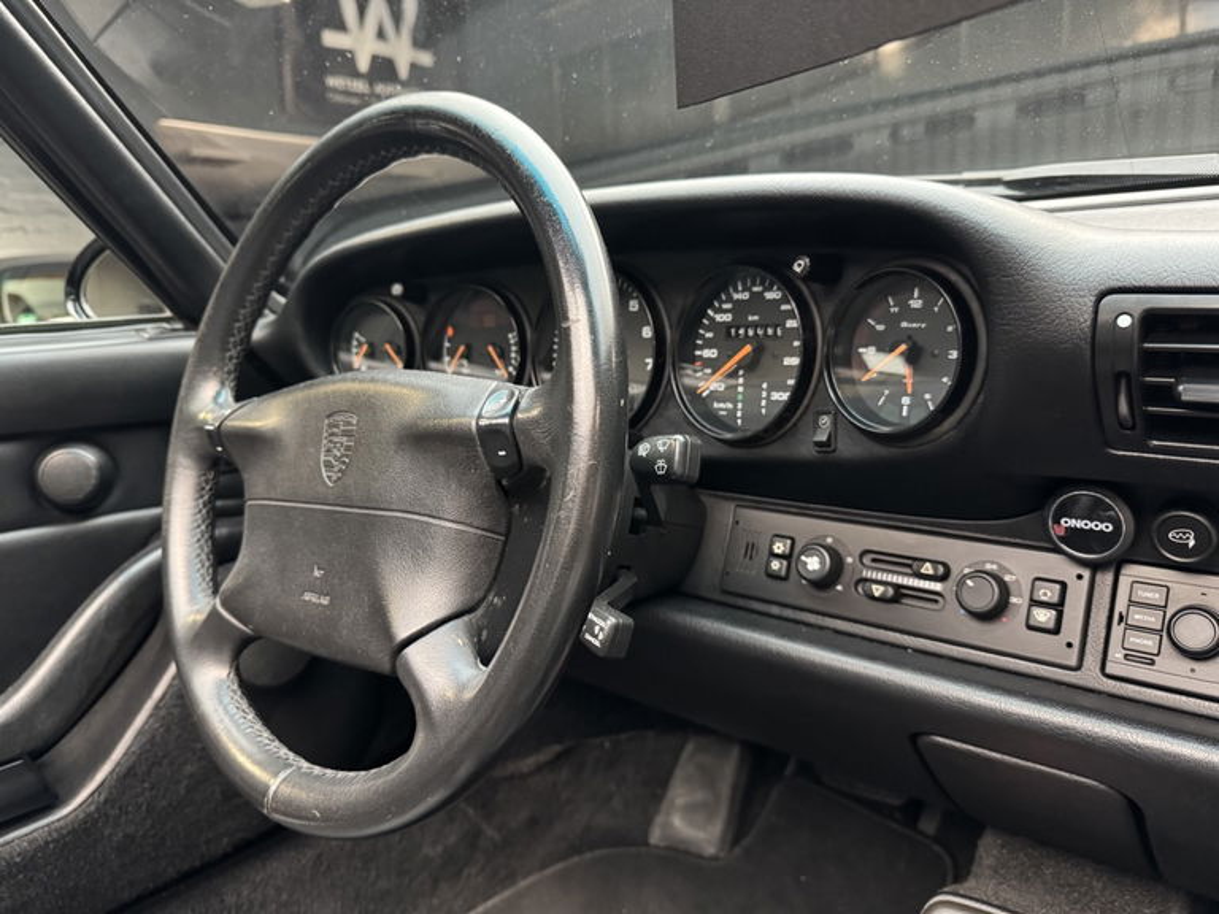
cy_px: 457
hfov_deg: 71.6
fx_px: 845
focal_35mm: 24
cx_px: 610
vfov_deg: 56.8
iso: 640
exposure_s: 1/33
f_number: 1.78
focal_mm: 6.76
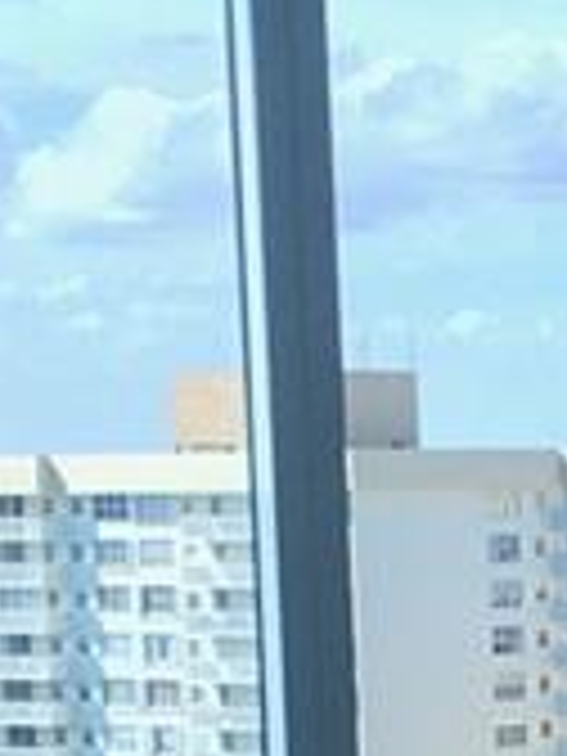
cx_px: 1048
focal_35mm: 207
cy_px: 1246
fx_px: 4521
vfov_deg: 9.2
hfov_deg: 7.0
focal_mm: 4.15
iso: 25
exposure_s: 1/256
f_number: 2.2
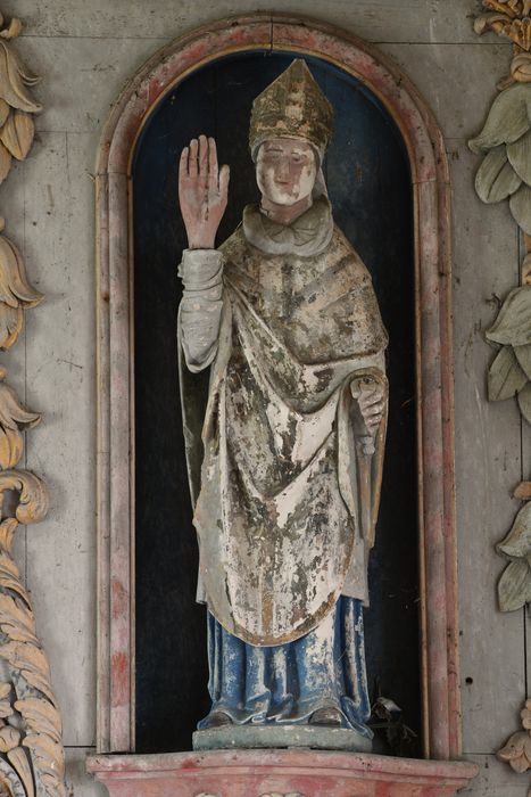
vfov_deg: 11.4
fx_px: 3980
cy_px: 398
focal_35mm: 180
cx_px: 266
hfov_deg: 7.6
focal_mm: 180
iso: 64
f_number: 8
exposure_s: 15
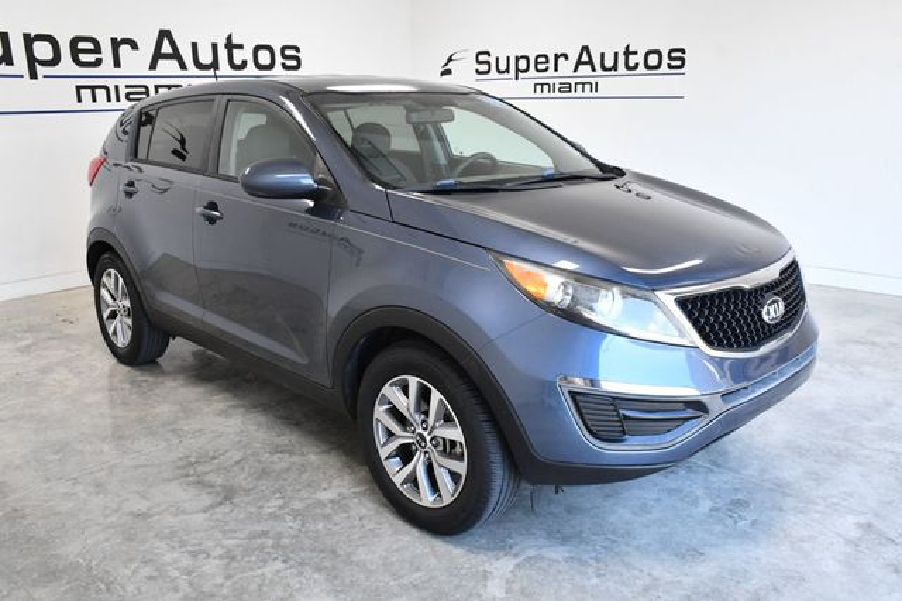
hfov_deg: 62.0
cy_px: 300
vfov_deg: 43.6
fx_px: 751
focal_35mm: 30
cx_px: 451
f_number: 9
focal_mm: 20
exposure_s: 1/320
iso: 2500
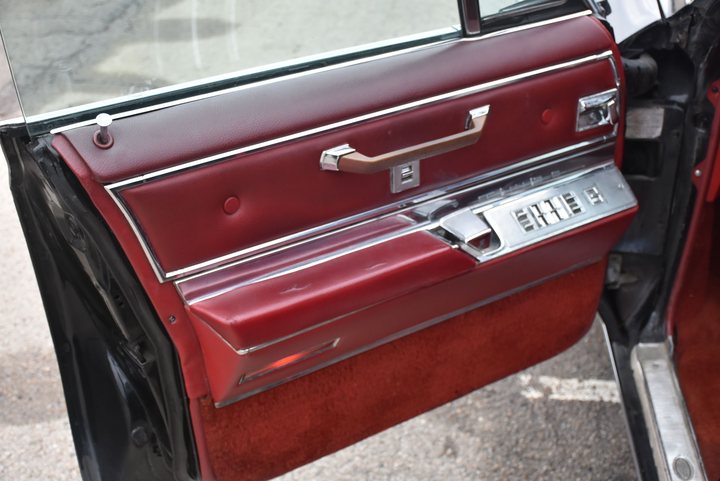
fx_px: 1051
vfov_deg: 25.8
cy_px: 240
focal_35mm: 52
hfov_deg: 37.8
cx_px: 360
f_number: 5
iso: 800
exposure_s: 1/100
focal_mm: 35
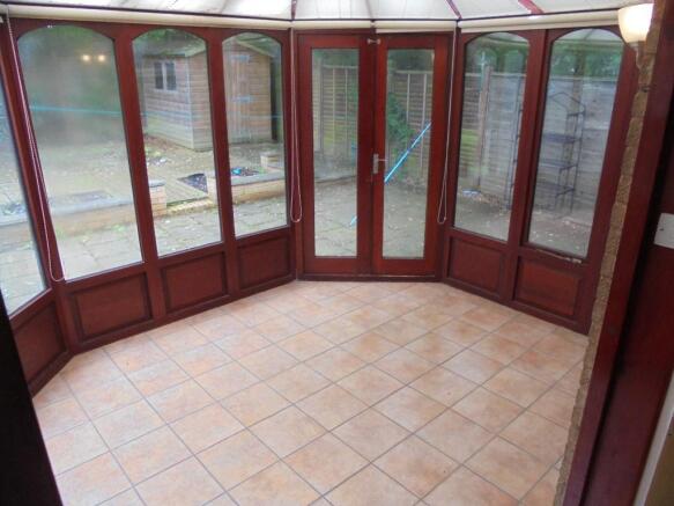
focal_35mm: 26
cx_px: 337
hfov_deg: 67.3
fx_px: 506
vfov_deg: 53.0
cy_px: 253
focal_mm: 4.6
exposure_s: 1/30
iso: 100
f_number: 3.5
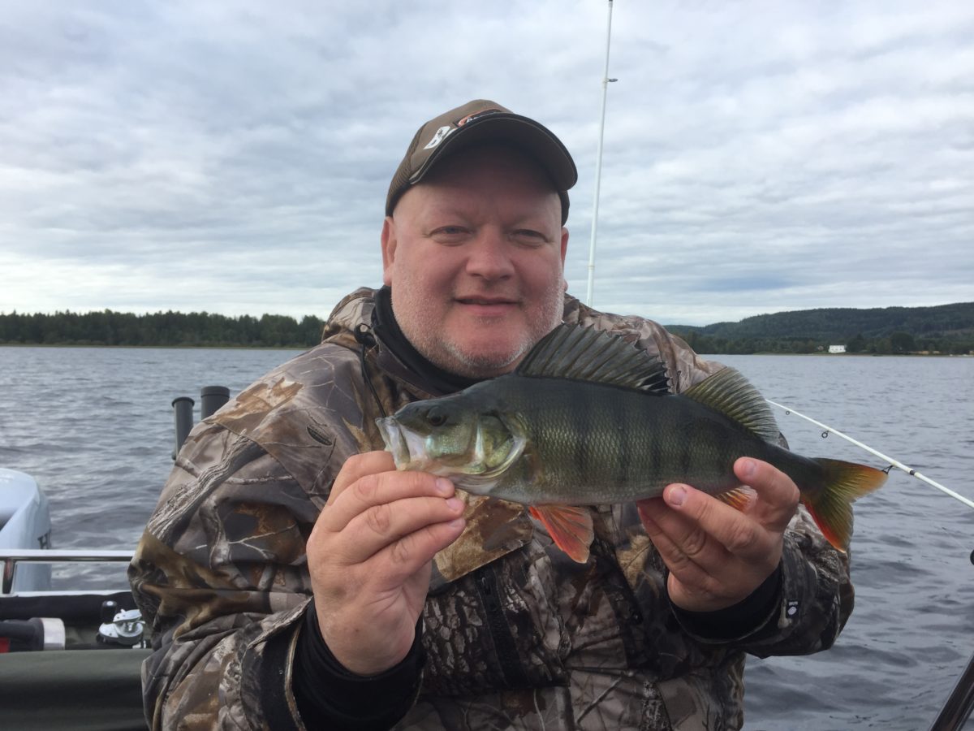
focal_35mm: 29
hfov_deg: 61.7
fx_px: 816
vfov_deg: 48.2
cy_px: 366
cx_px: 487
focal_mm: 4.15
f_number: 2.2
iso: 32
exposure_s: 1/476
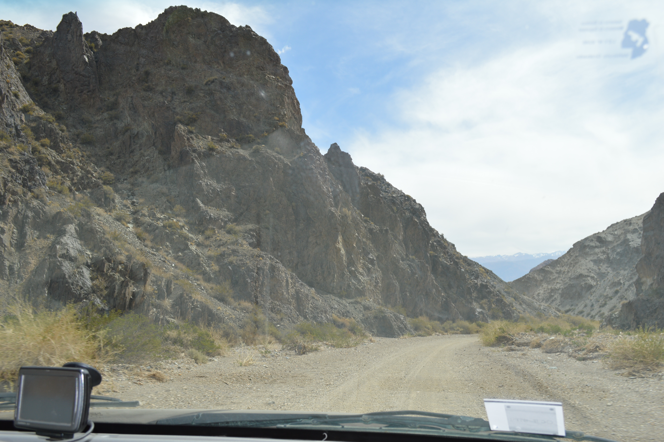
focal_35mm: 36
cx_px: 332
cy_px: 221
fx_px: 663
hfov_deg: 53.2
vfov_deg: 36.8
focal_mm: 24
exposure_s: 1/200
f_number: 8
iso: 100
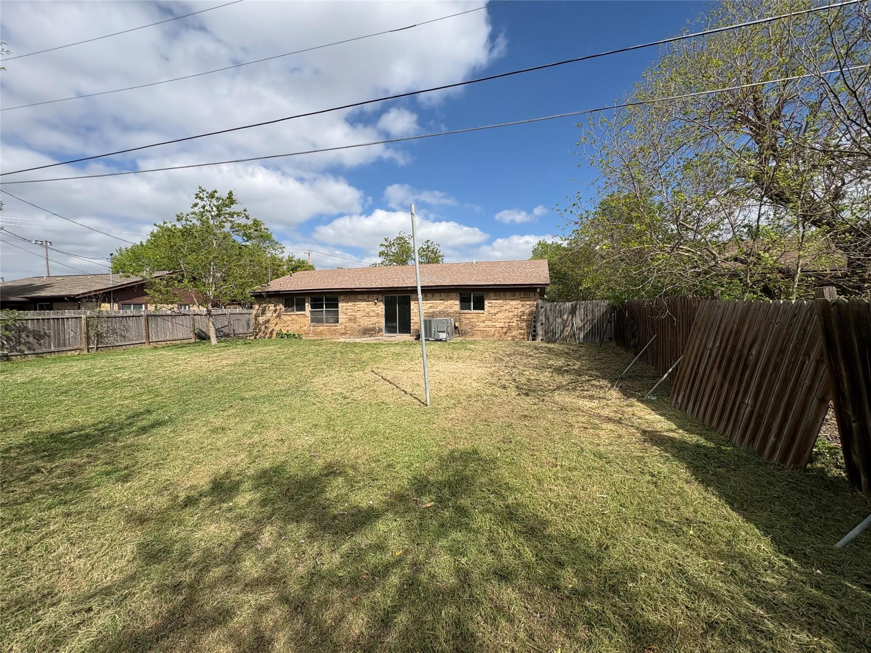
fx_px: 352
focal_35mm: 14
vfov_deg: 85.7
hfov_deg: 102.1
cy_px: 326
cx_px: 436
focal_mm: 2.22
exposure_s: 1/3106
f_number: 2.2
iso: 50
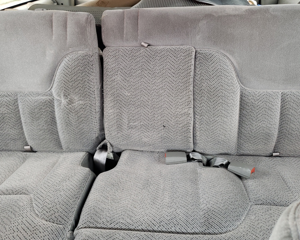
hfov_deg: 62.1
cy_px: 120
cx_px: 162
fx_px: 249
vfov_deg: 51.5
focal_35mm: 28
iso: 163
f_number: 1.5
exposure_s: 1/60.2
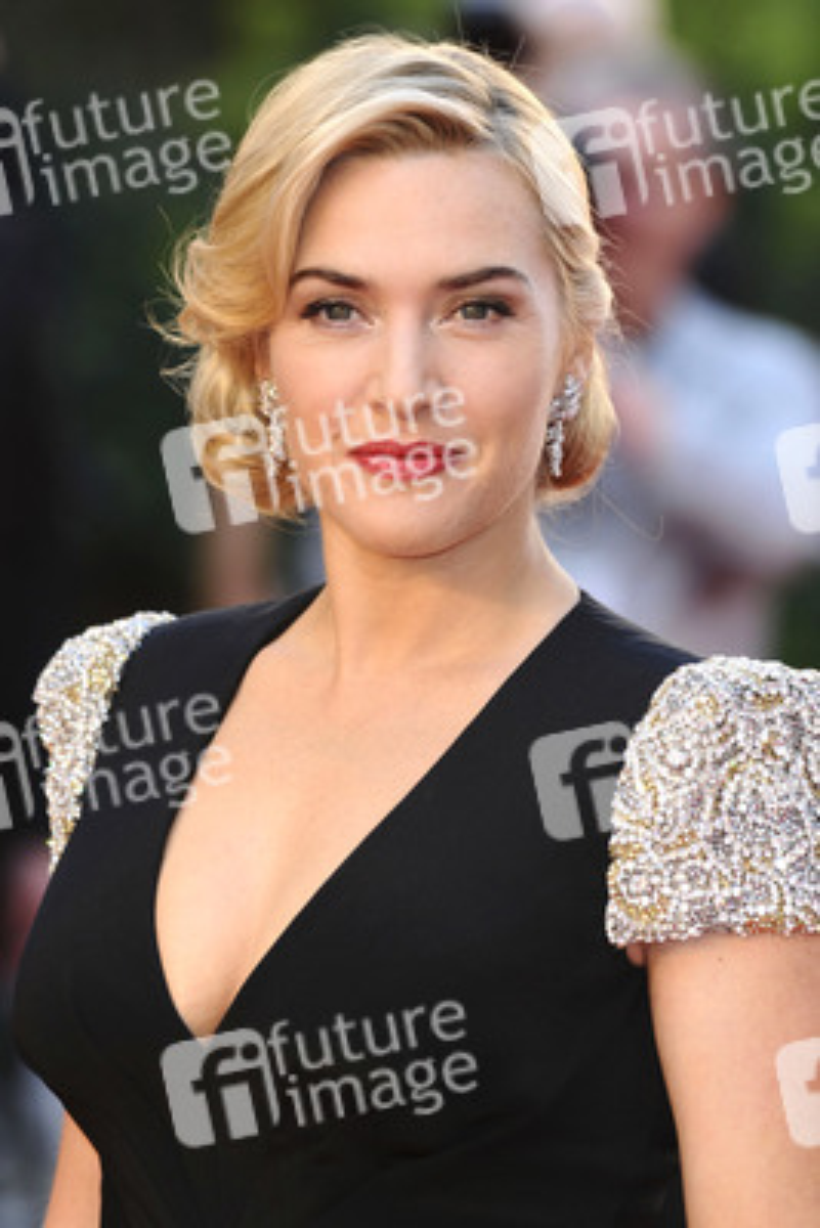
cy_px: 614
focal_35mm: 300
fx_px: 10240
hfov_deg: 4.6
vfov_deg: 6.9
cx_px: 410
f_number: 4.5
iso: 320
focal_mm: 200
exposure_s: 1/200
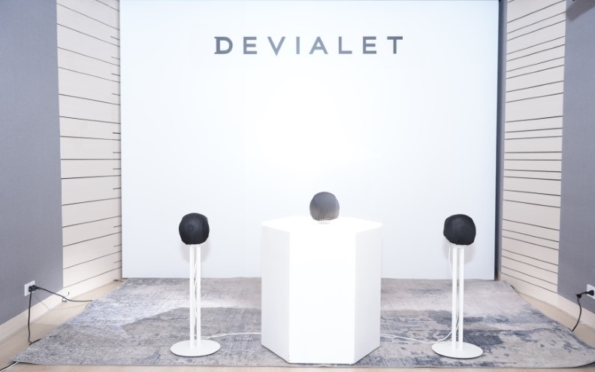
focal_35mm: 35
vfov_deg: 36.3
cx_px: 299
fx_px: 568
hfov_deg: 55.3
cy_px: 185
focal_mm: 34
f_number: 3.5
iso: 3200
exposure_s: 1/100
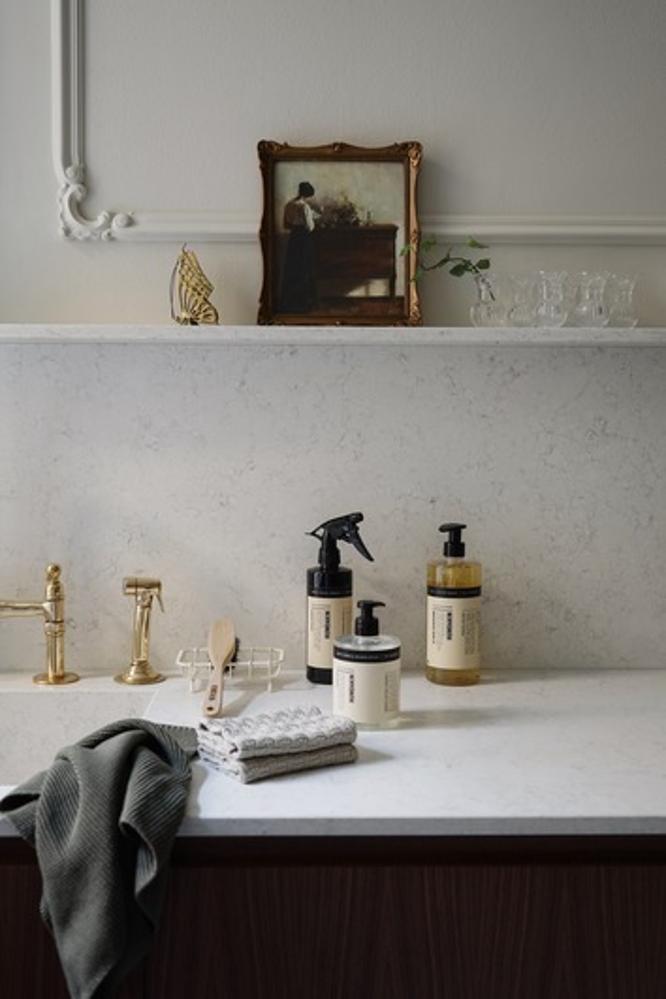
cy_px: 500
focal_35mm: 38
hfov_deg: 35.1
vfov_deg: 50.7
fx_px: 1054
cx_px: 333
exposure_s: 1/1.25
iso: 50
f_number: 4
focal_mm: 38
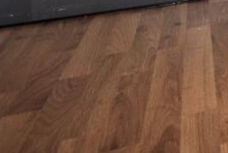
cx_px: 473
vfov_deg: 16.9
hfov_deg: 18.2
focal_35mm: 65
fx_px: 412
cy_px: -130
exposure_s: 1/125
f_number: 5.6
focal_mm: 10
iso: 720
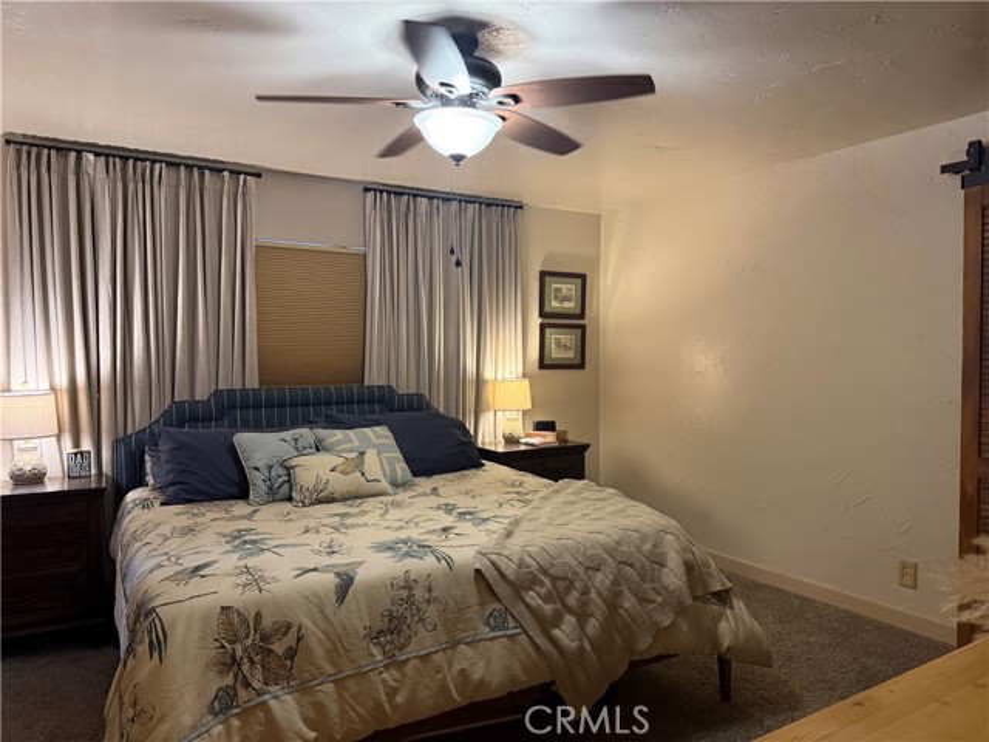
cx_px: 494
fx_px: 686
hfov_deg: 71.6
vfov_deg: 56.8
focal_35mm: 24
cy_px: 371
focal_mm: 6.76
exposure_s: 1/60
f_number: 1.78
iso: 500
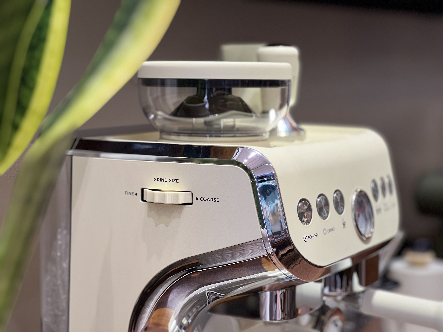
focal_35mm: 77
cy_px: 166
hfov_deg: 25.3
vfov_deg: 19.1
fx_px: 985
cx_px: 222
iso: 125
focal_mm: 9
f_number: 2.8
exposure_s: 1/33
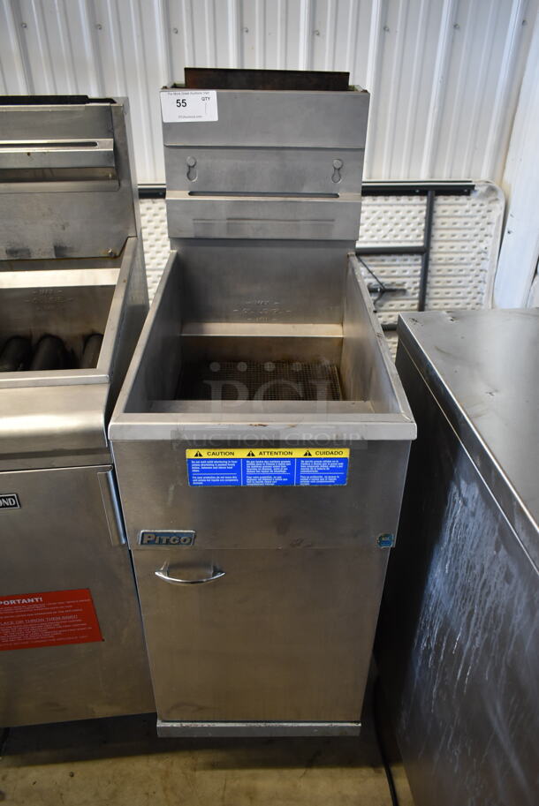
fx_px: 605
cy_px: 403
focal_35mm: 27
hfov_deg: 48.0
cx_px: 270
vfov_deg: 67.3
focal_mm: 18
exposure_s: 1/30
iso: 900
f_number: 3.5
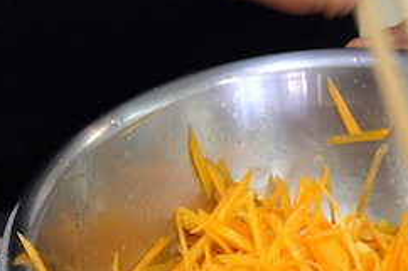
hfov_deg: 32.3
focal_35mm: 62
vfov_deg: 21.6
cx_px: 239
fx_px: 702
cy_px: 222
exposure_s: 1/75
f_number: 3.5
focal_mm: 16.7
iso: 800
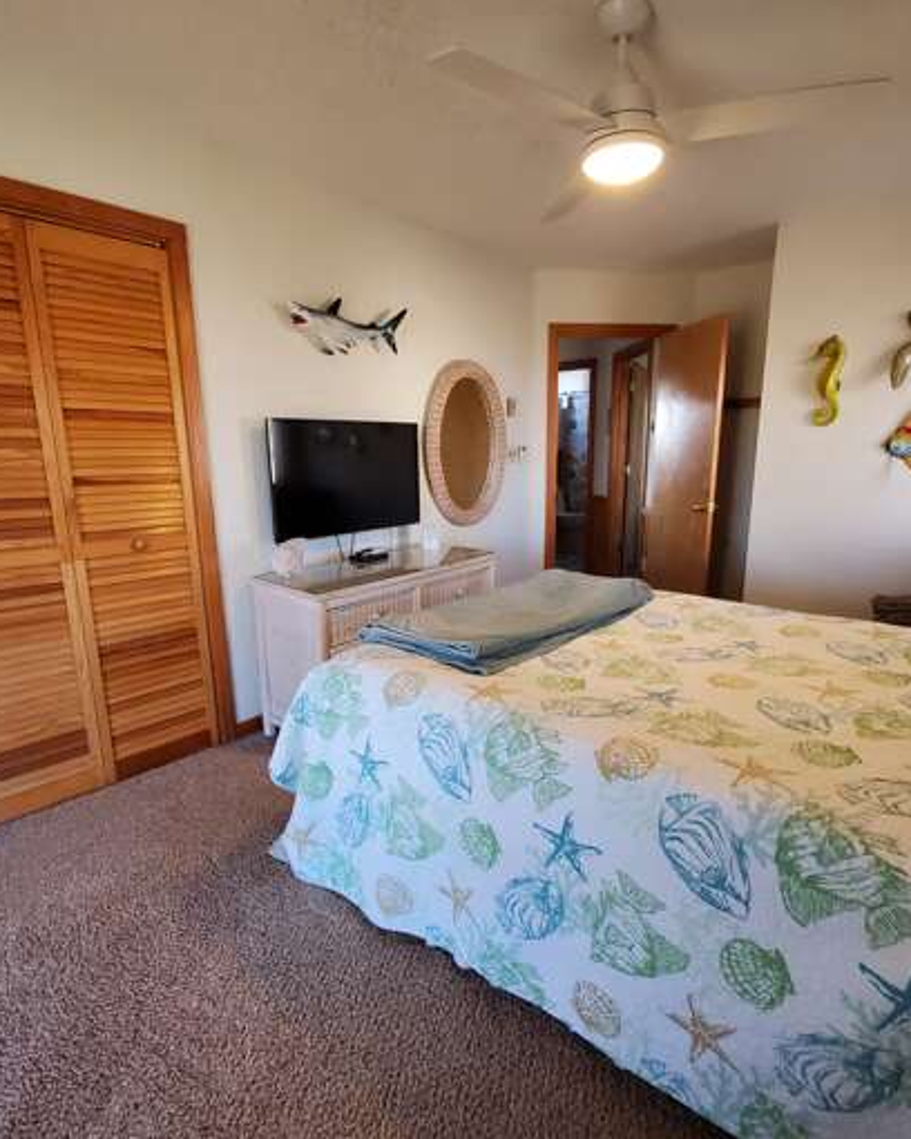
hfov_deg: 77.0
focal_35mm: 17
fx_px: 573
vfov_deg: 89.6
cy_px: 570
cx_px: 463
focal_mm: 1.8
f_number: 2.2
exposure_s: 1/59
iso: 250
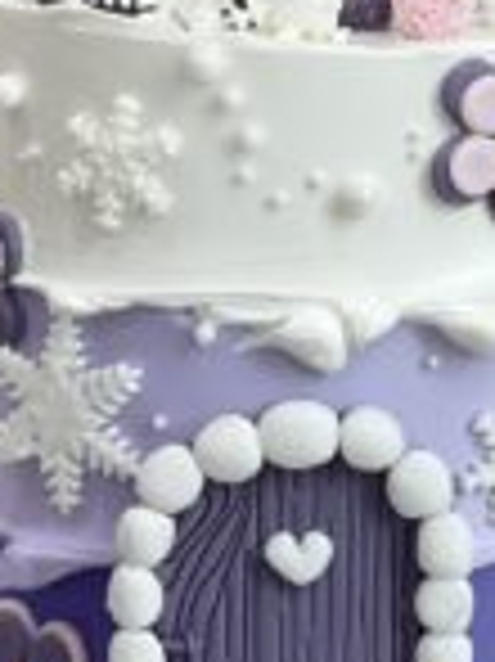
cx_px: 292
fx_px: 4430
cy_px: 56
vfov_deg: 8.5
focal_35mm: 232
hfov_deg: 6.4
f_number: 2.2
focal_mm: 7.5
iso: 125
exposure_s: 1/100
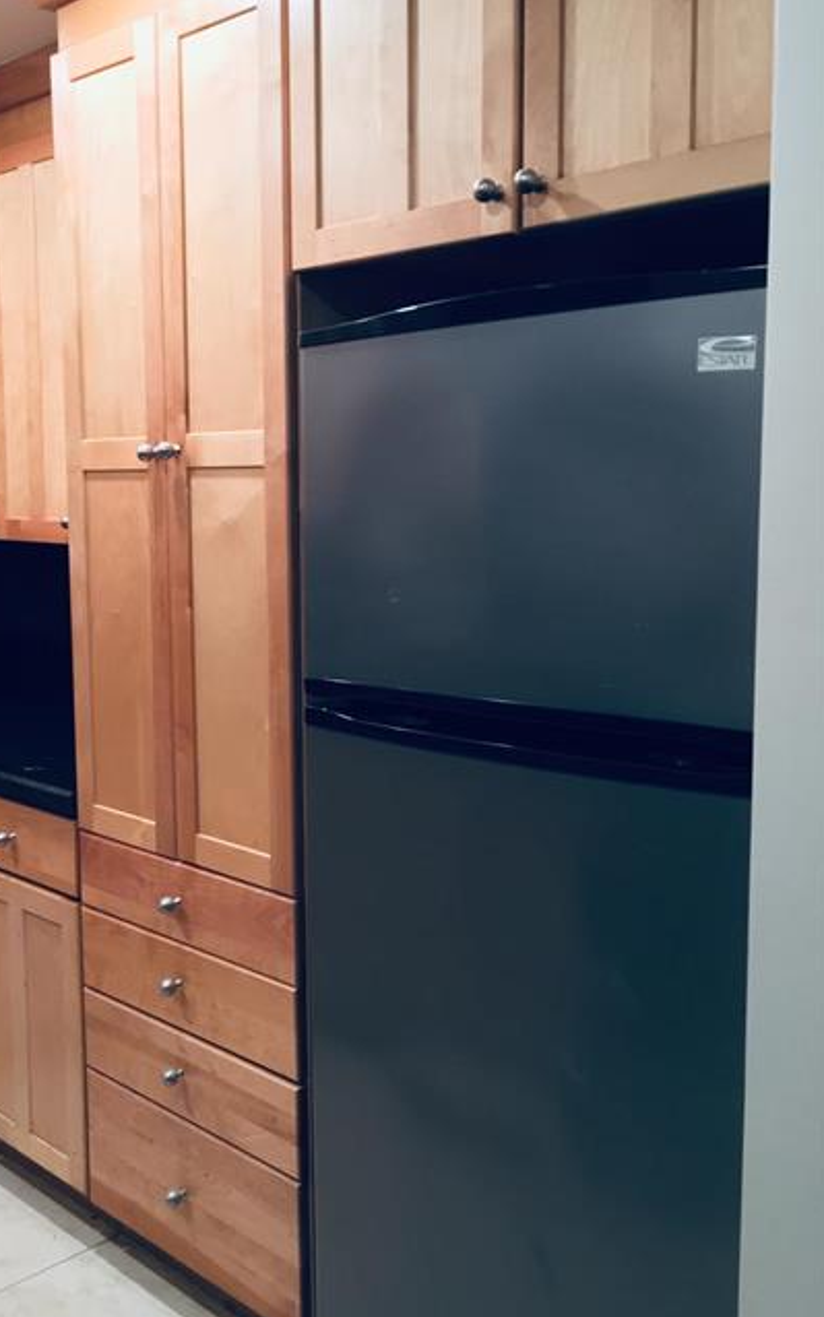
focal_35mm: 37
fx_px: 1329
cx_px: 235
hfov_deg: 33.9
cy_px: 623
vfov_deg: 52.7
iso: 160
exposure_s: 1/30
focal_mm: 4.15
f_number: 2.2
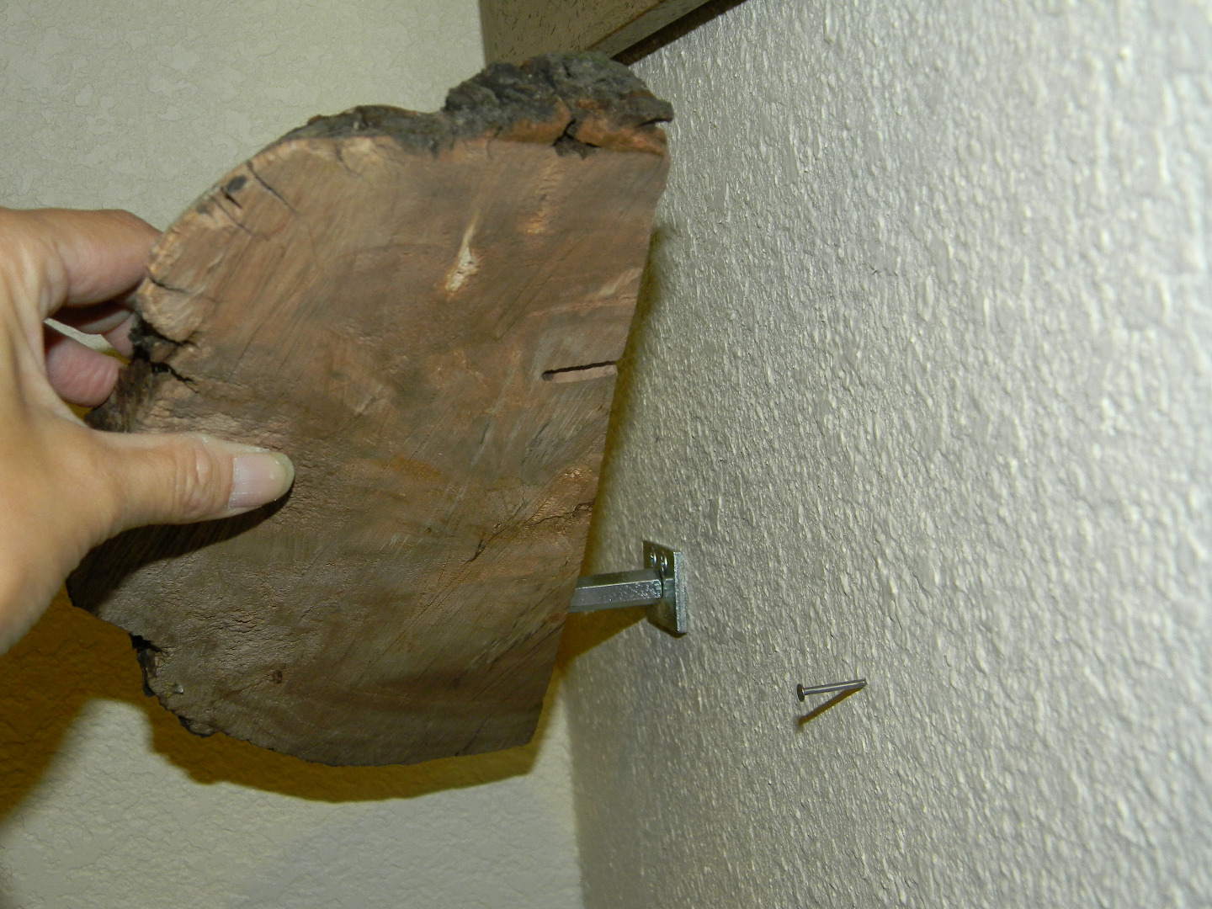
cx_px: 606
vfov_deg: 30.9
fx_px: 1646
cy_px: 454
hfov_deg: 40.4
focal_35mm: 47
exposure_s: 1/30
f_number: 3.9
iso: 200
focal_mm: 8.6
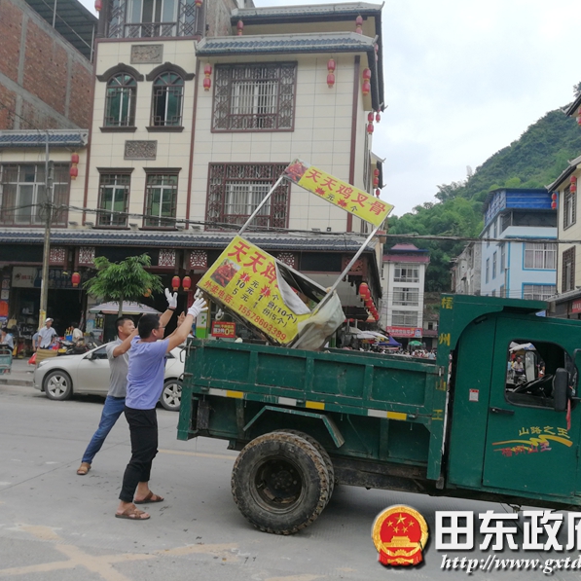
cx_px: 276
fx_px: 608
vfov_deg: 51.1
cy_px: 291
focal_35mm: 32
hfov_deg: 51.1
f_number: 1.8
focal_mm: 3.95
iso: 50
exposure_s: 1/773
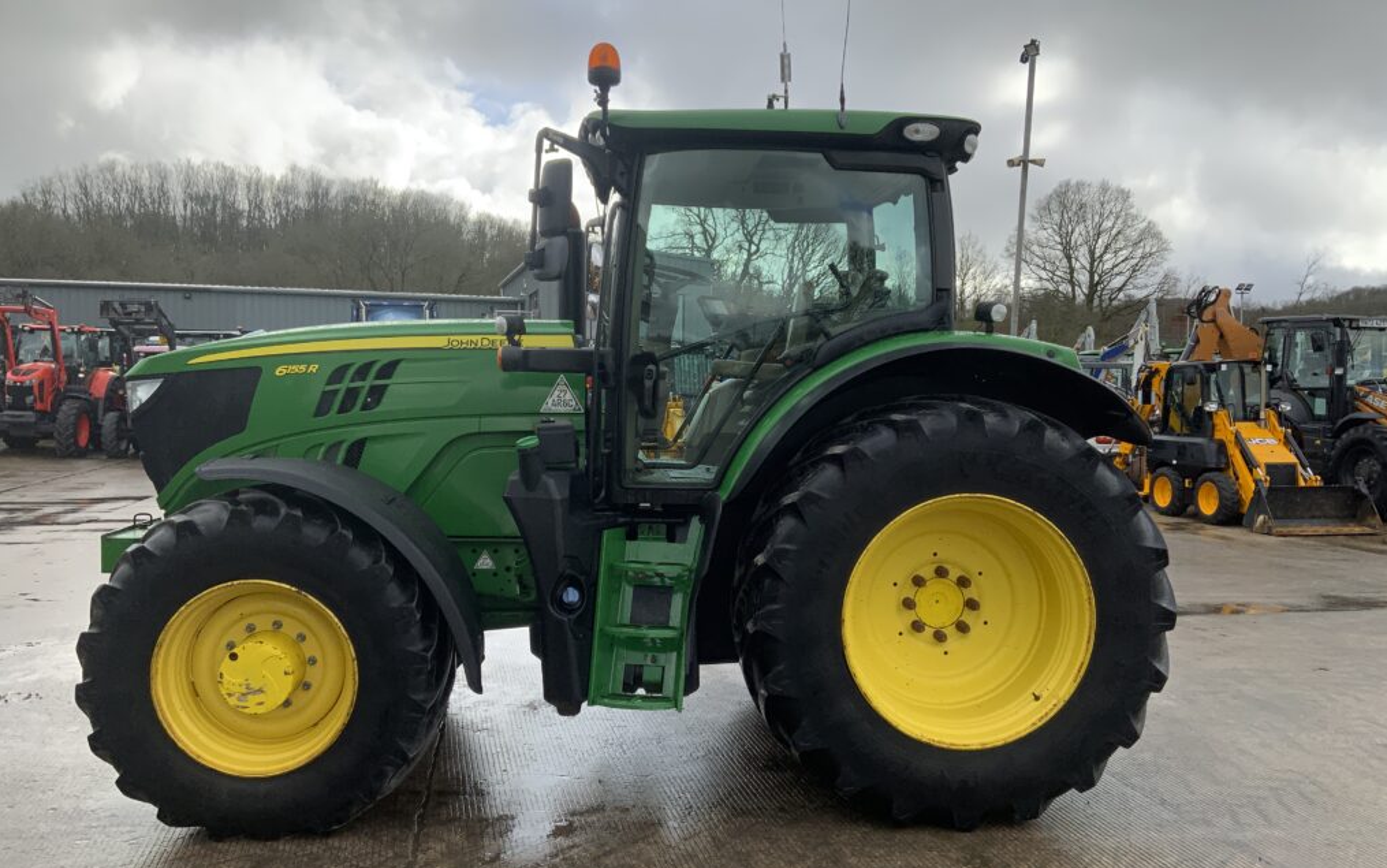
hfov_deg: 61.2
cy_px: 448
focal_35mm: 31
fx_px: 1172
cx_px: 698
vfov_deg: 40.6
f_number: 1.8
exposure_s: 1/1035
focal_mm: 3
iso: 16
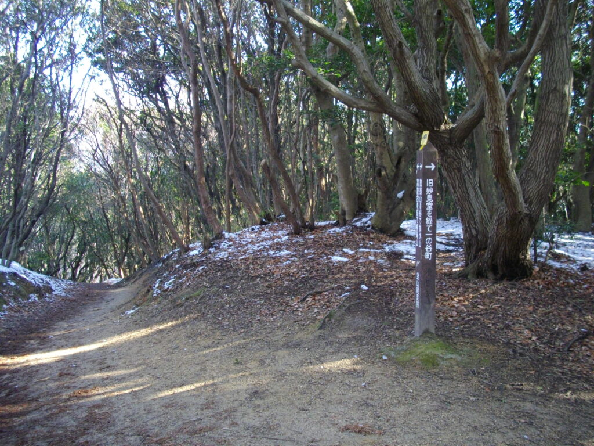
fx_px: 635
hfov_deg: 50.1
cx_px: 297
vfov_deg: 38.7
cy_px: 223
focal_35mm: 37
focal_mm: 6.2
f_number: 2.8
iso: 200
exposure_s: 1/60
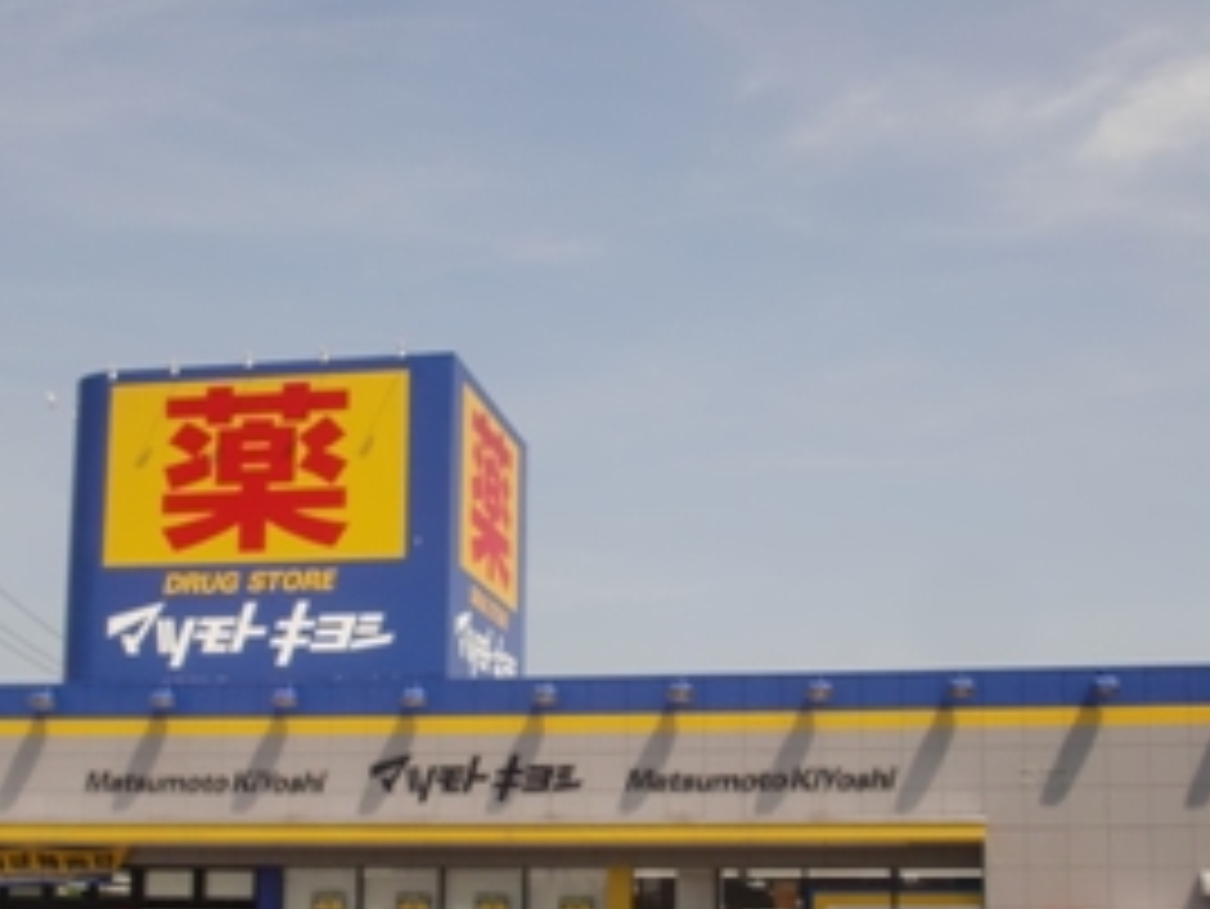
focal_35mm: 58
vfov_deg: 25.0
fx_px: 2028
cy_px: 670
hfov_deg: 33.1
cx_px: 499
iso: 64
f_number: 9.1
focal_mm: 6.51
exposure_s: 1/125
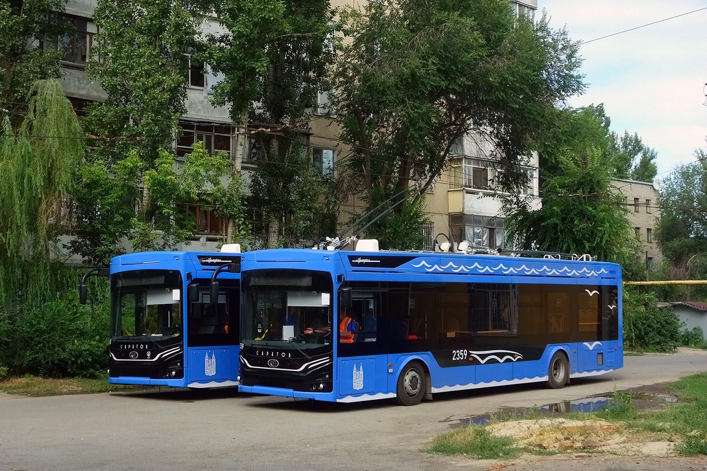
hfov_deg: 48.5
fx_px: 785
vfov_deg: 33.4
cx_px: 354
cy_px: 236
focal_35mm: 40
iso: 125
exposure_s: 1/500
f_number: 4
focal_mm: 14.75
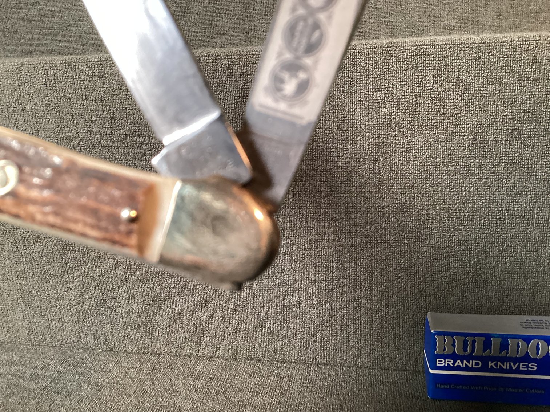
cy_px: 206
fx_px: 493
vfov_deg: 45.4
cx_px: 275
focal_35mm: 31
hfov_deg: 58.3
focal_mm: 3.3
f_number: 2.4
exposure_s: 1/50
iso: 250
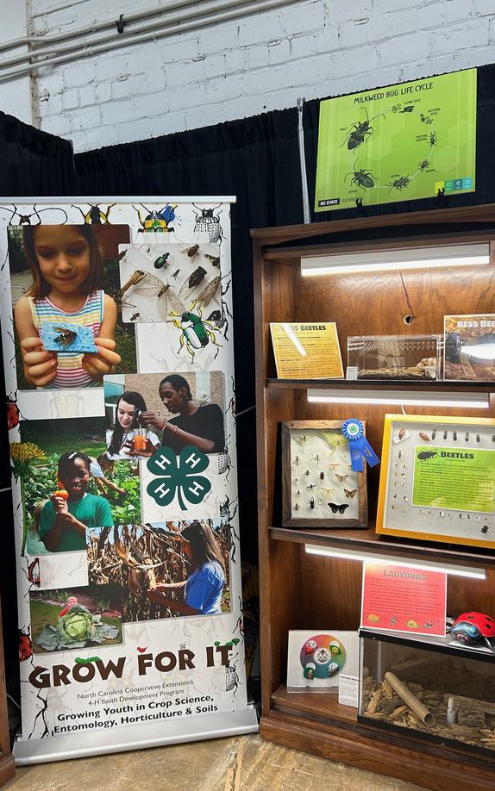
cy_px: 391
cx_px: 267
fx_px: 604
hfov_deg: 44.5
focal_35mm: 28
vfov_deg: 66.5
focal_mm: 5.7
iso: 80
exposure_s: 1/60
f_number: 1.5
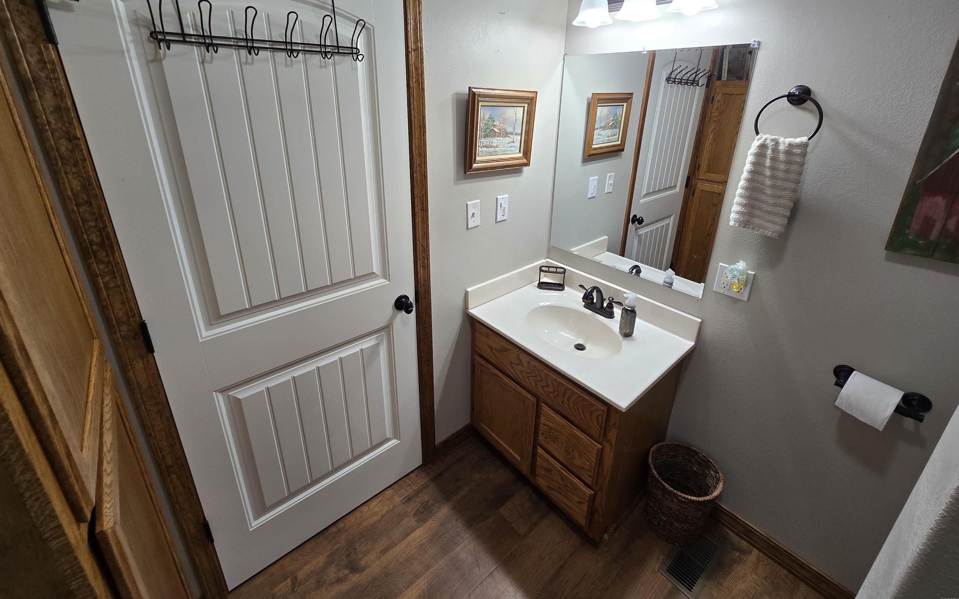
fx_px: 366
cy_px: 239
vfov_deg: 77.7
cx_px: 485
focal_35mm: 14
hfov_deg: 105.3
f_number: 2.2
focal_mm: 2.2
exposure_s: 1/60
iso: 100
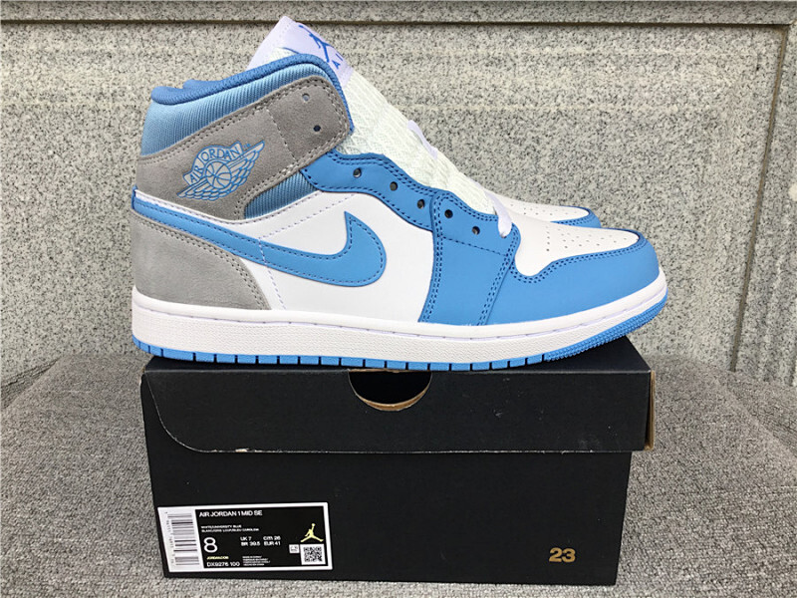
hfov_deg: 58.4
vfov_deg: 45.4
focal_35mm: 31
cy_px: 299
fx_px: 714
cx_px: 398
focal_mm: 3.3
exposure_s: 1/108
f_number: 2.4
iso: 25
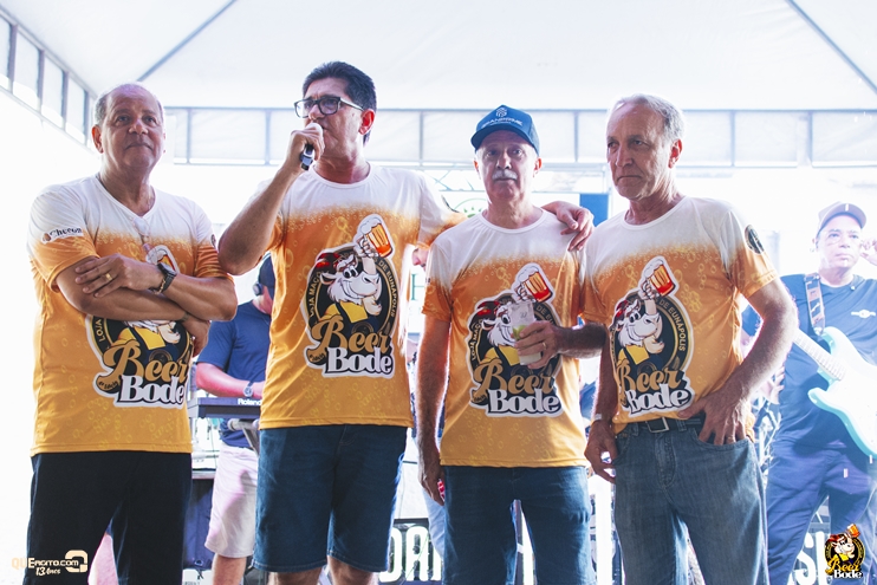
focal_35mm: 52
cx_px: 438
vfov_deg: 25.8
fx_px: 1279
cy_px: 292
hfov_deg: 37.8
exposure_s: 1/250
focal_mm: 35
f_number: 3.2
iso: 1600
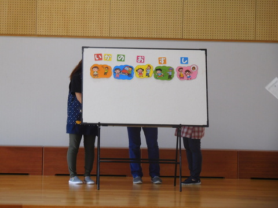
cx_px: 139
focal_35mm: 125
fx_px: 1004
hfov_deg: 15.8
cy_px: 104
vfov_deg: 11.9
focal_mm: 22.3
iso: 180
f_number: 5
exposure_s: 1/30
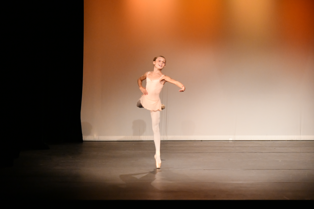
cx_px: 157
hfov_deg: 24.8
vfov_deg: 16.7
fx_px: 715
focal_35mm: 82
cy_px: 104
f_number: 4
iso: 10000
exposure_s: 1/400
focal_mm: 82
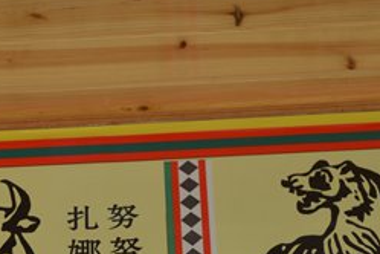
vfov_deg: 8.1
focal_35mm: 169
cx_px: 18
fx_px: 1784
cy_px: 298
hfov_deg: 12.1
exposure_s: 1/100
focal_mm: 58
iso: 100
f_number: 2.8
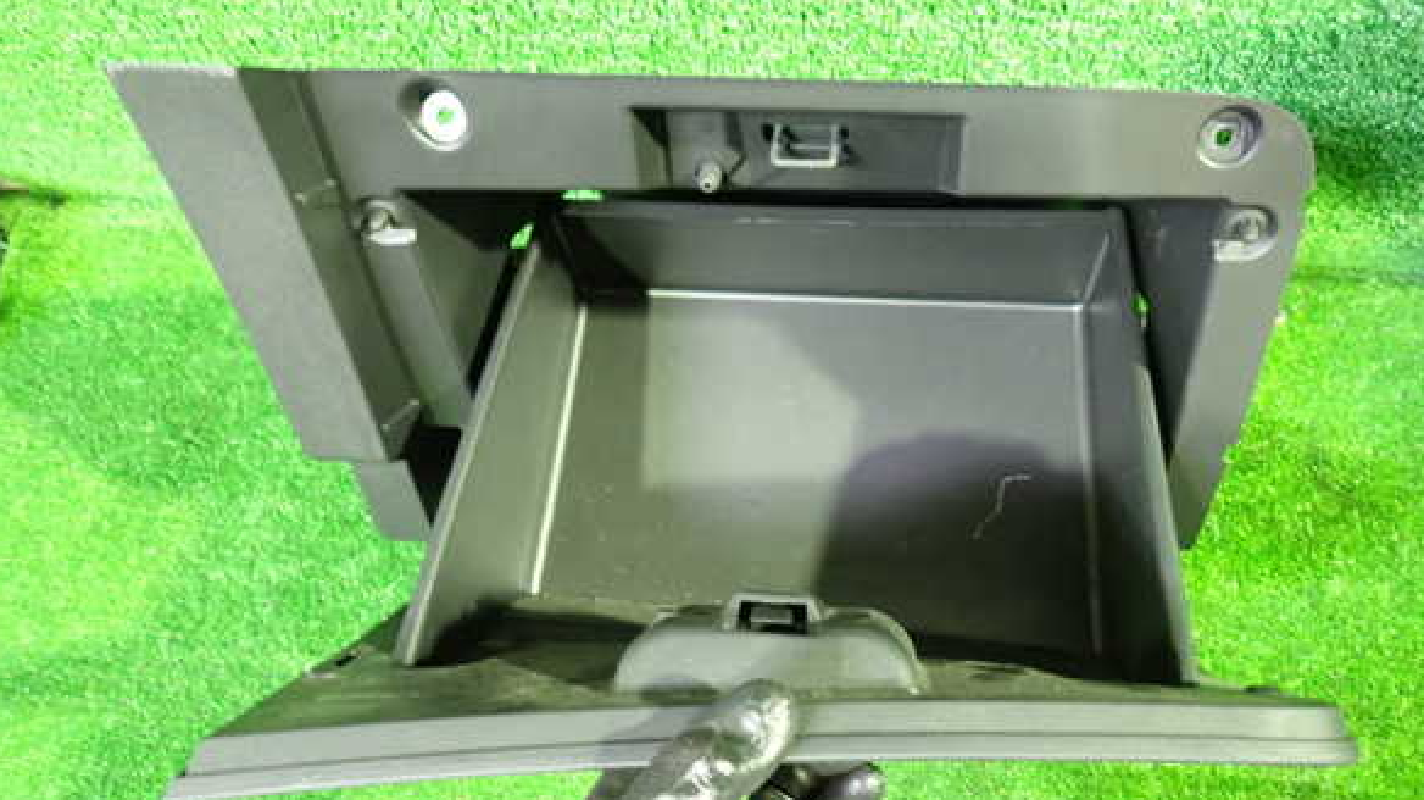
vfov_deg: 41.4
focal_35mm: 28
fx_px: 1057
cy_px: 446
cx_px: 722
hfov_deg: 67.9
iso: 800
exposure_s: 1/8
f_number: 2
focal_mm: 4.5
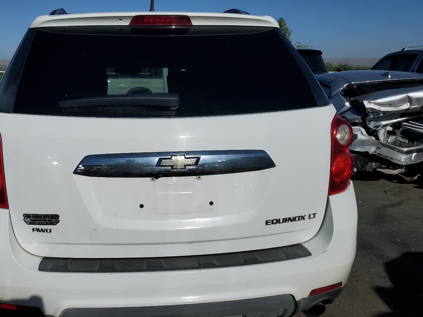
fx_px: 428
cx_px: 160
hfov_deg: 52.1
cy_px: 169
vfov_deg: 40.7
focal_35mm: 35
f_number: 1.5
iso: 51
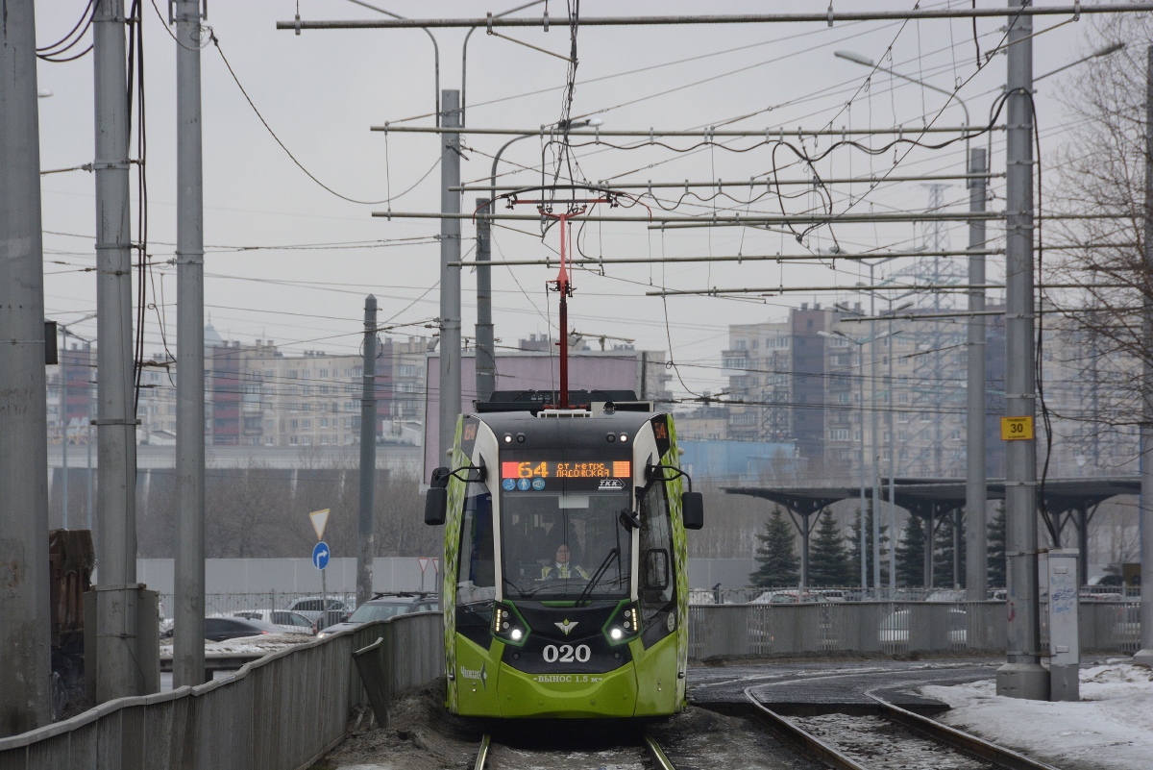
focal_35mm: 300
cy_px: 385
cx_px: 576
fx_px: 9611
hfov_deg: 6.9
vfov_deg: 4.6
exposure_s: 1/320
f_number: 11
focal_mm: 200
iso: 640
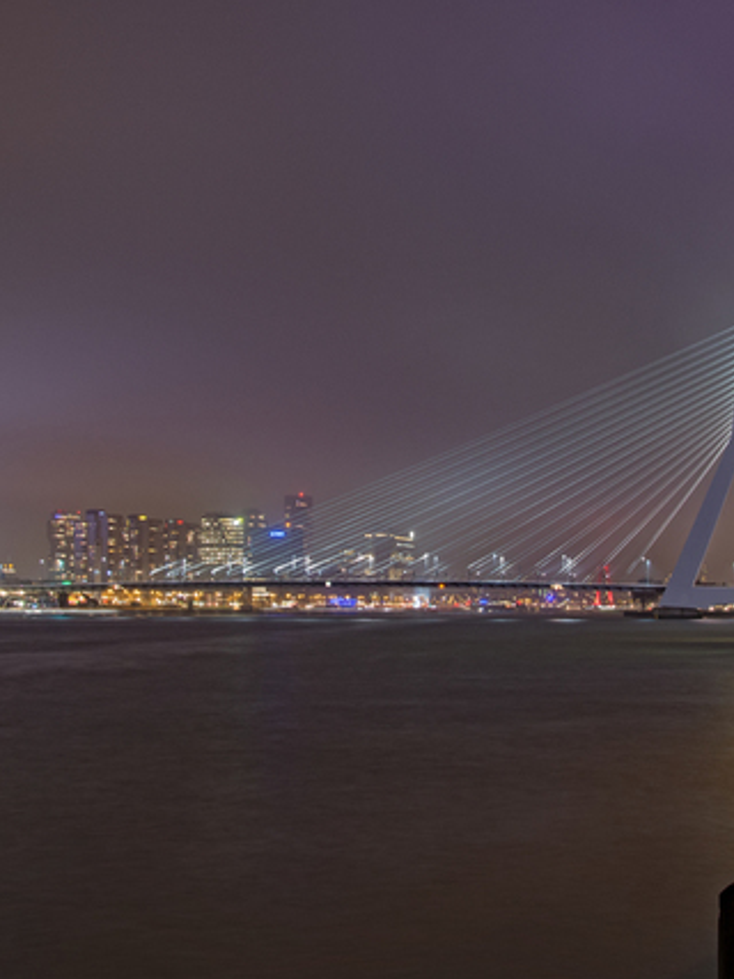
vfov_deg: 41.3
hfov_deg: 31.5
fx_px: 1298
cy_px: 457
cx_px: 440
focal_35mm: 46
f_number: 10
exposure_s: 25
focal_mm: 17
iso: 100
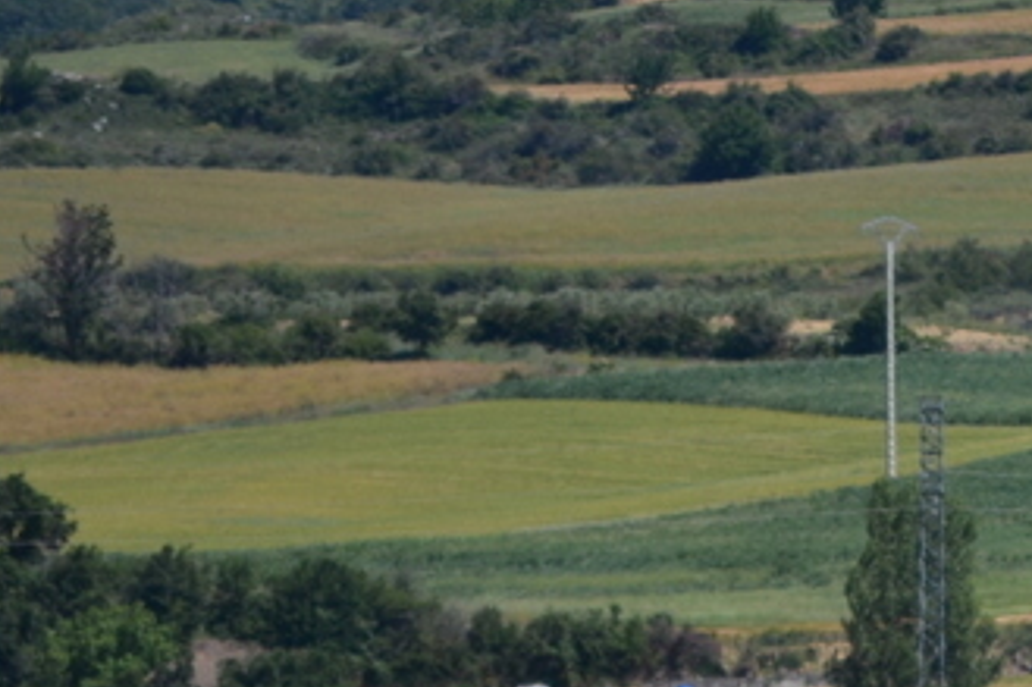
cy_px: 1024
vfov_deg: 1.5
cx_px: 1252
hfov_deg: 2.3
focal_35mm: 913
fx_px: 26158
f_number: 5.6
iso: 100
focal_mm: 200
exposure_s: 1/500
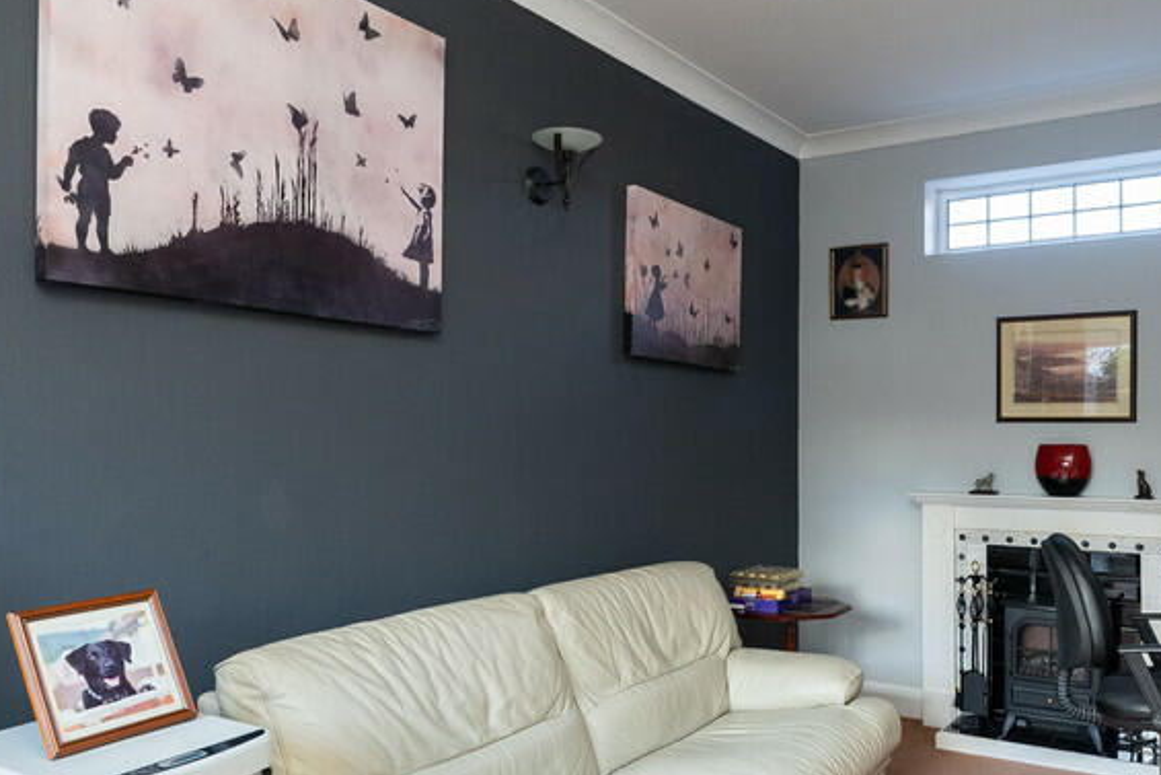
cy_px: 442
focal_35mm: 29
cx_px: 697
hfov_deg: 63.1
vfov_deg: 44.9
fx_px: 935
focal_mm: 16
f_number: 7.1
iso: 1600
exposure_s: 1/40
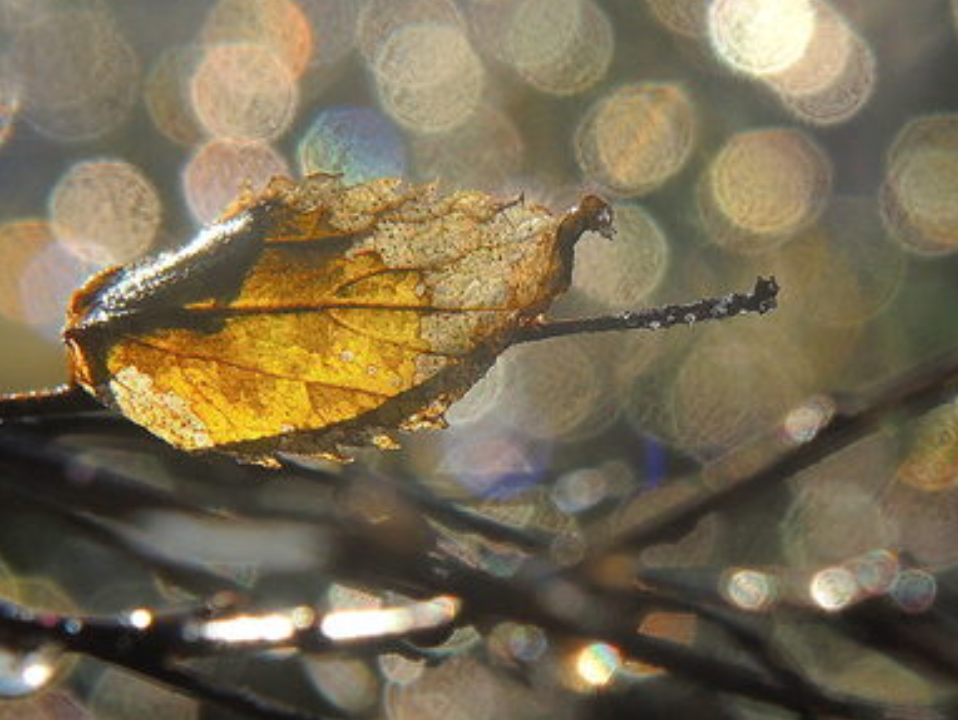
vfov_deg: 4.7
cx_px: 607
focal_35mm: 314
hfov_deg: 6.3
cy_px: 386
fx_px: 8695
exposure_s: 1/640
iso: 200
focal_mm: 42.8
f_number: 5.6
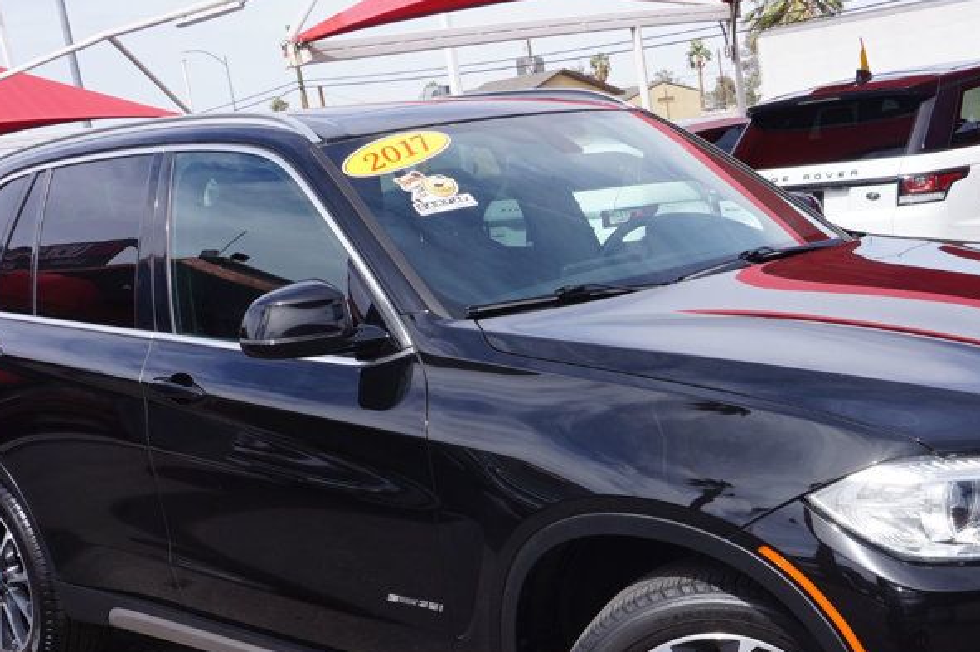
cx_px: 617
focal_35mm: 52
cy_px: 471
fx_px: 1414
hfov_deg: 38.0
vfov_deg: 25.7
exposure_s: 1/80
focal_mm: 20
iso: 100
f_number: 13
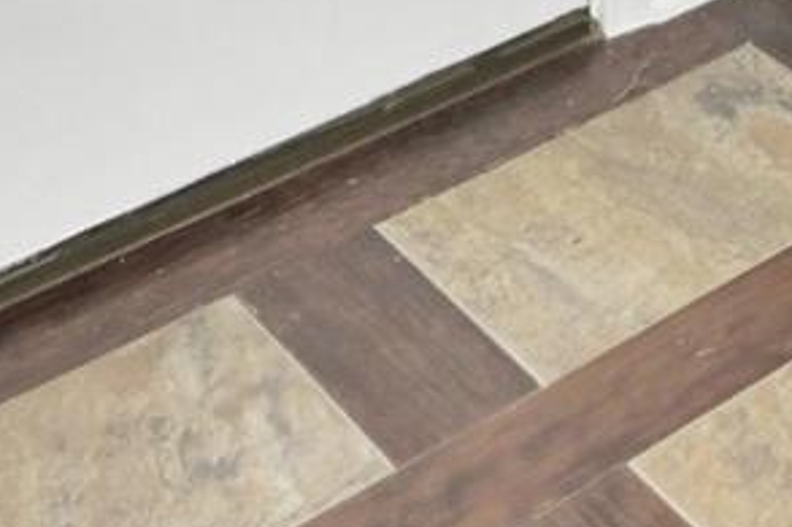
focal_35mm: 105
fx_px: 2309
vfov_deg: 9.2
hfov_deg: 17.1
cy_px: -1245
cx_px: 1273
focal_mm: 15
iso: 250
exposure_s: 1/15
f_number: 6.7
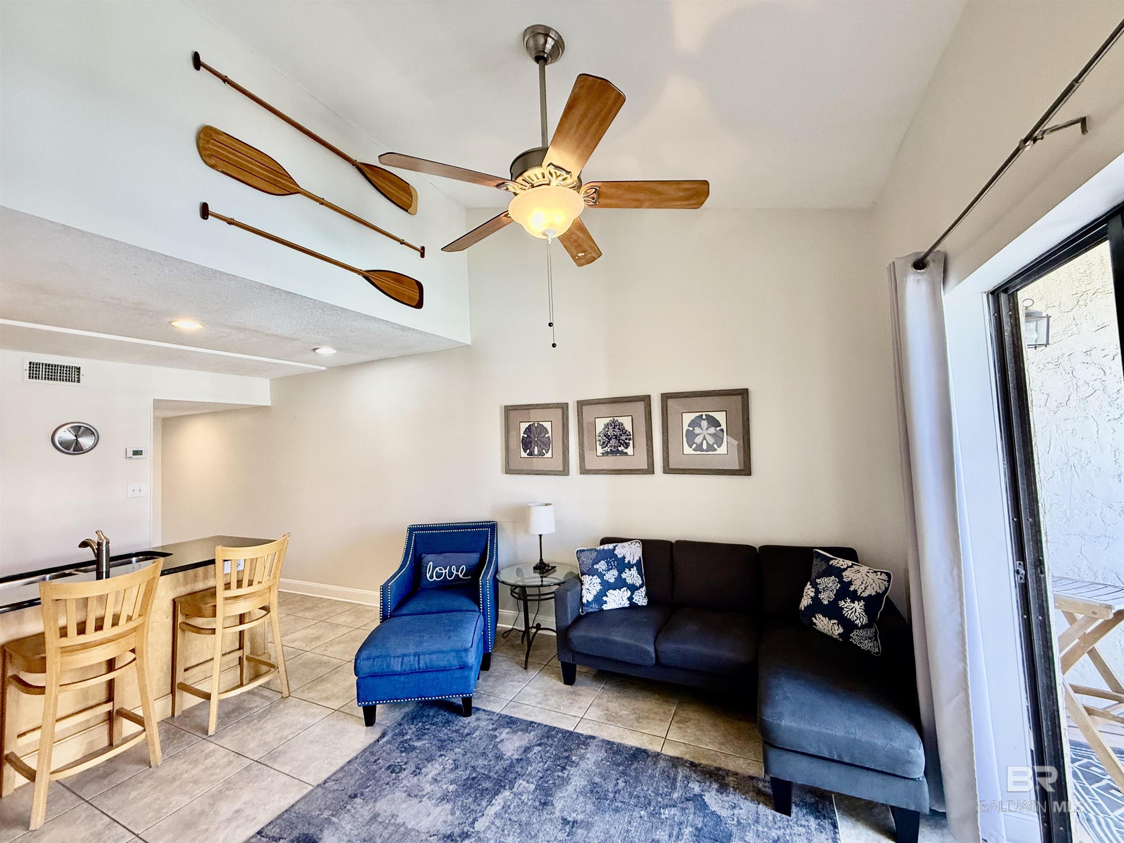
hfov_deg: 102.1
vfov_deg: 85.7
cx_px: 562
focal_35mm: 14
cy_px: 422
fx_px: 455
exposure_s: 1/120
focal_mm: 2.22
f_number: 2.2
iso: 250
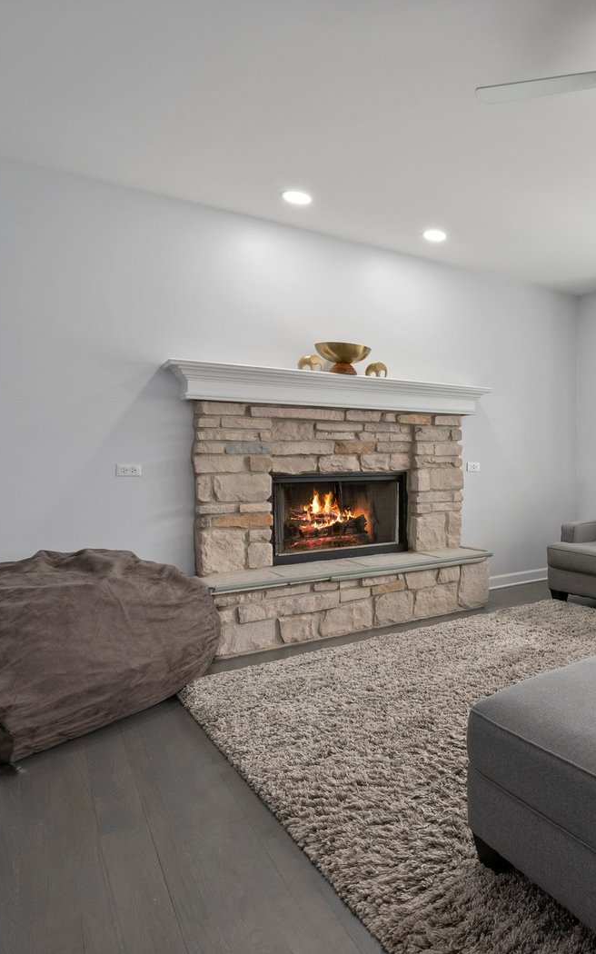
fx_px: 572
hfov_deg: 47.2
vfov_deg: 79.6
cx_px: 576
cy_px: 487
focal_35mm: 22
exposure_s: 1/6
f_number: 11
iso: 640
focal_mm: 14
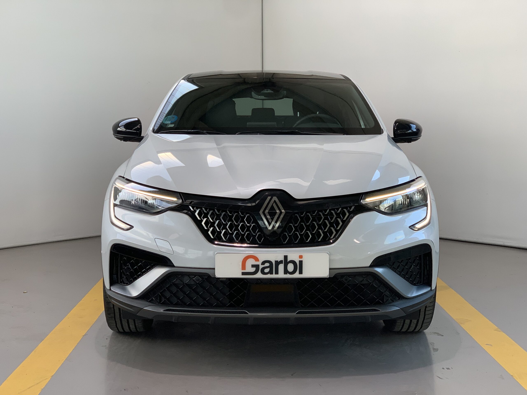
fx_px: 792
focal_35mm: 52
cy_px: 198
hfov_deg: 36.8
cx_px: 264
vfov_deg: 28.0
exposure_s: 1/122
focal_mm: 6
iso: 80
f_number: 2.4
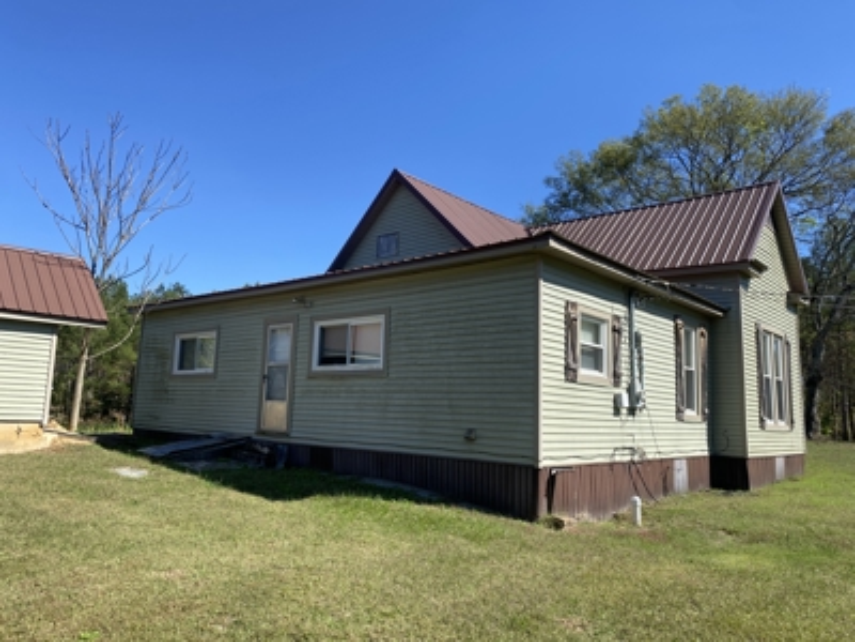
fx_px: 642
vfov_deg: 53.1
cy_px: 321
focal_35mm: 26
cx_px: 428
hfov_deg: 67.3
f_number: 1.8
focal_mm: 4.25
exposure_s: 1/2066
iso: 32
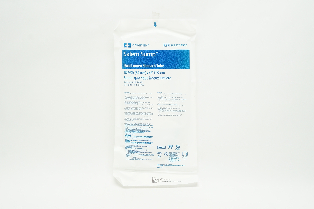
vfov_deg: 34.1
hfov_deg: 49.6
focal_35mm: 39
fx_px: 340
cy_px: 104
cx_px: 157
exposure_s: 1/25
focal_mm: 26
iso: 400
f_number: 9
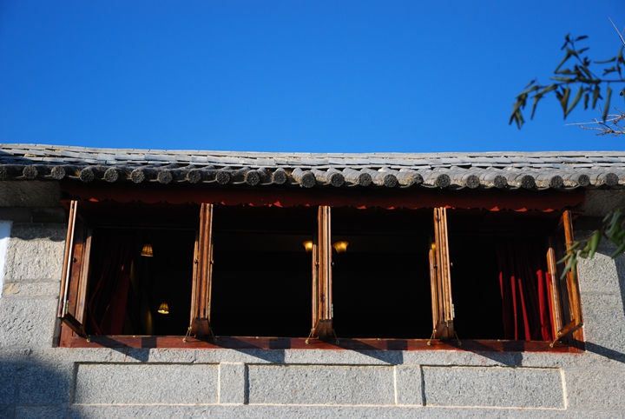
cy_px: 210
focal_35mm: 57
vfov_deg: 23.8
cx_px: 312
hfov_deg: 35.0
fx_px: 991
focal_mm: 38
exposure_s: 1/1000
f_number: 4.8
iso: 250
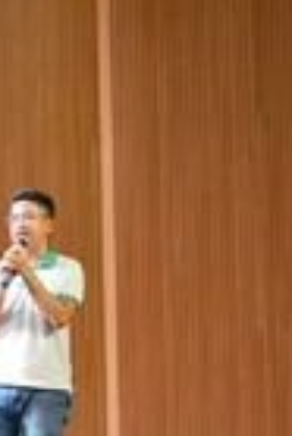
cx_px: -506
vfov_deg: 14.4
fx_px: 1723
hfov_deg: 8.5
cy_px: 212
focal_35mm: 142
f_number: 3.8
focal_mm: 24
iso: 3200
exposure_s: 1/500
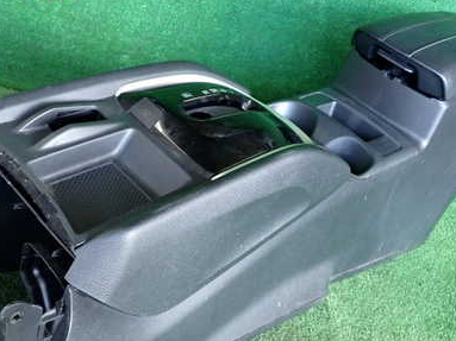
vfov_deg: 30.5
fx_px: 619
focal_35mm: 47
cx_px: 211
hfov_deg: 40.4
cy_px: 241
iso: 400
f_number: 2.3
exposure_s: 1/125
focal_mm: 5.4
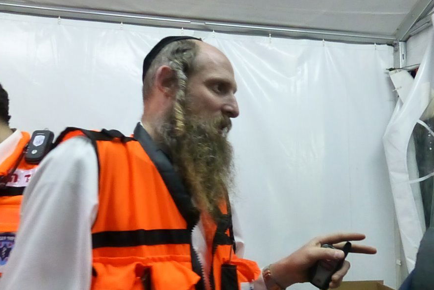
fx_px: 350
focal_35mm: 29
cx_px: 231
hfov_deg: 63.6
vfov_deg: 45.0
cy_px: 157
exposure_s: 1/125
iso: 2500
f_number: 4
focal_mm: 4.3
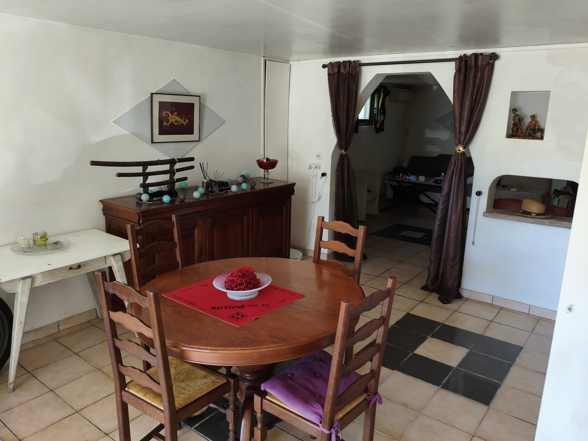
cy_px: 220
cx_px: 294
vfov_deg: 53.1
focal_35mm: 26
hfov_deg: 67.3
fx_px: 442
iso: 250
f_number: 1.5
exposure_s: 1/50
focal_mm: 4.94
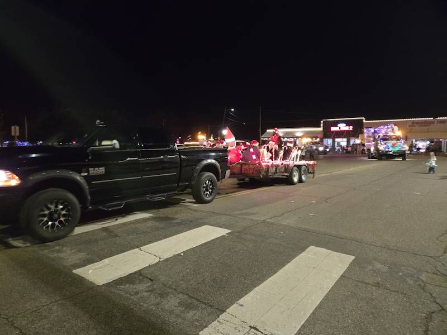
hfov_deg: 73.9
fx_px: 297
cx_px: 224
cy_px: 168
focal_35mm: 23
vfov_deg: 58.9
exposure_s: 1/40
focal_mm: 5.4
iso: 1600
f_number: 1.8
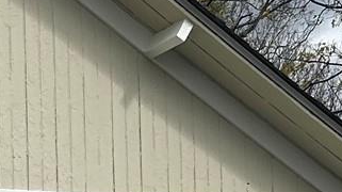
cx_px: 99
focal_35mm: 181
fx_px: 1640
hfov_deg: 11.9
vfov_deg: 6.6
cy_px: 336
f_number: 1.5
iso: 50
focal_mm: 5.7
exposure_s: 1/4274
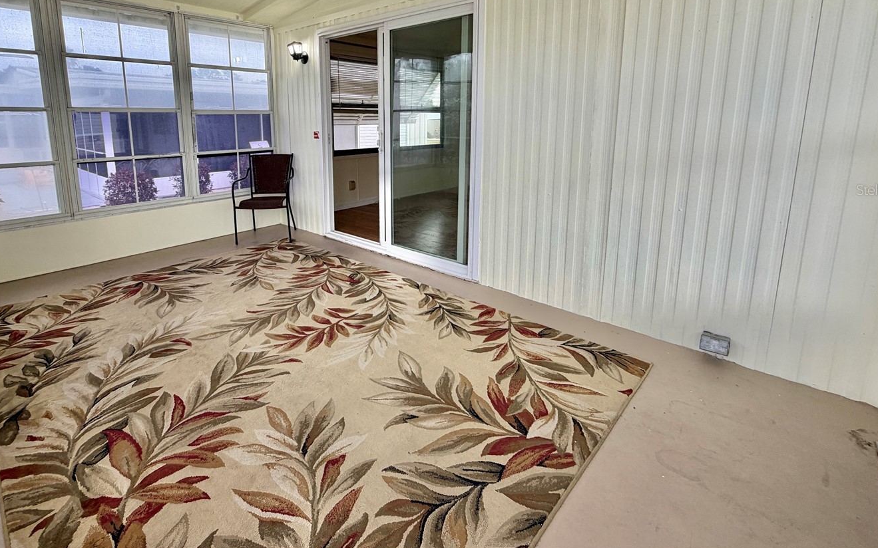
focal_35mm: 18
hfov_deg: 90.7
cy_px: 190
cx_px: 387
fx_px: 431
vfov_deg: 63.6
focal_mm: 2.22
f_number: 2.2
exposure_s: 1/121
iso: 100
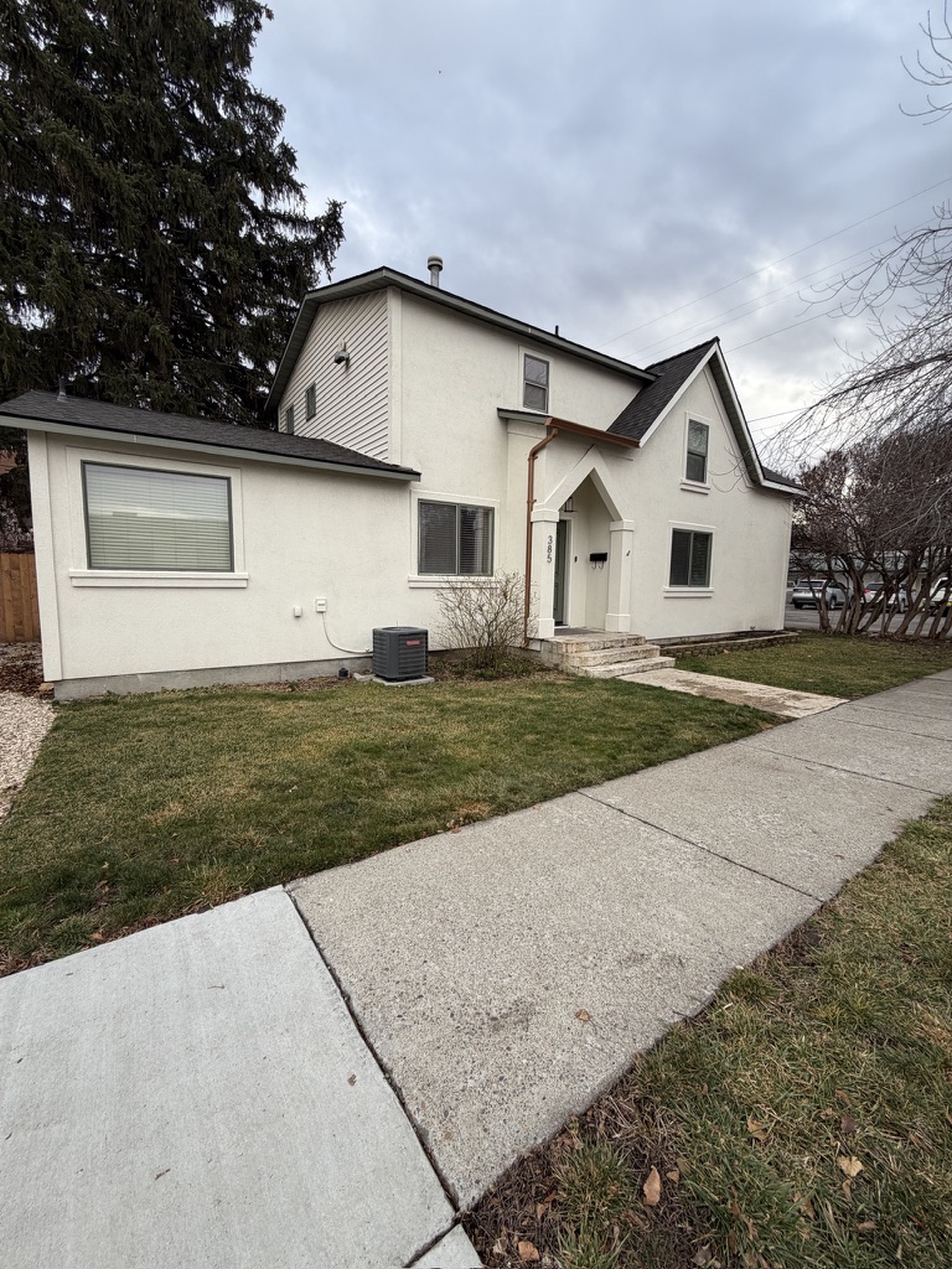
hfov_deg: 85.7
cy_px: 634
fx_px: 513
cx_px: 476
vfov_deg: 102.1
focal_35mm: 14
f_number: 2.2
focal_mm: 2.22
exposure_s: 1/363
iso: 50
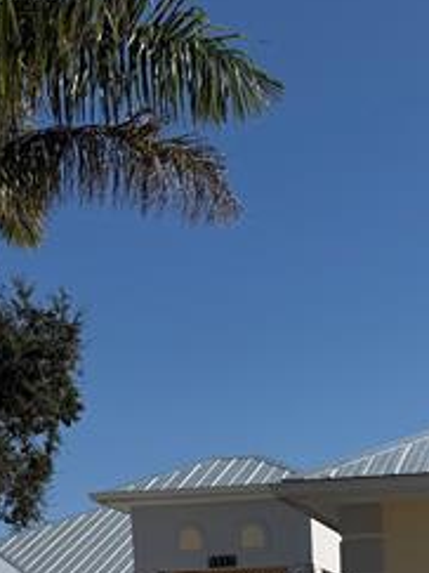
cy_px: 814
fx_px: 1257
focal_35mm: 76
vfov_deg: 22.1
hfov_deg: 18.8
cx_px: 436
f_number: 1.78
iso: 80
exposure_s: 1/9091
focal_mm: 6.76
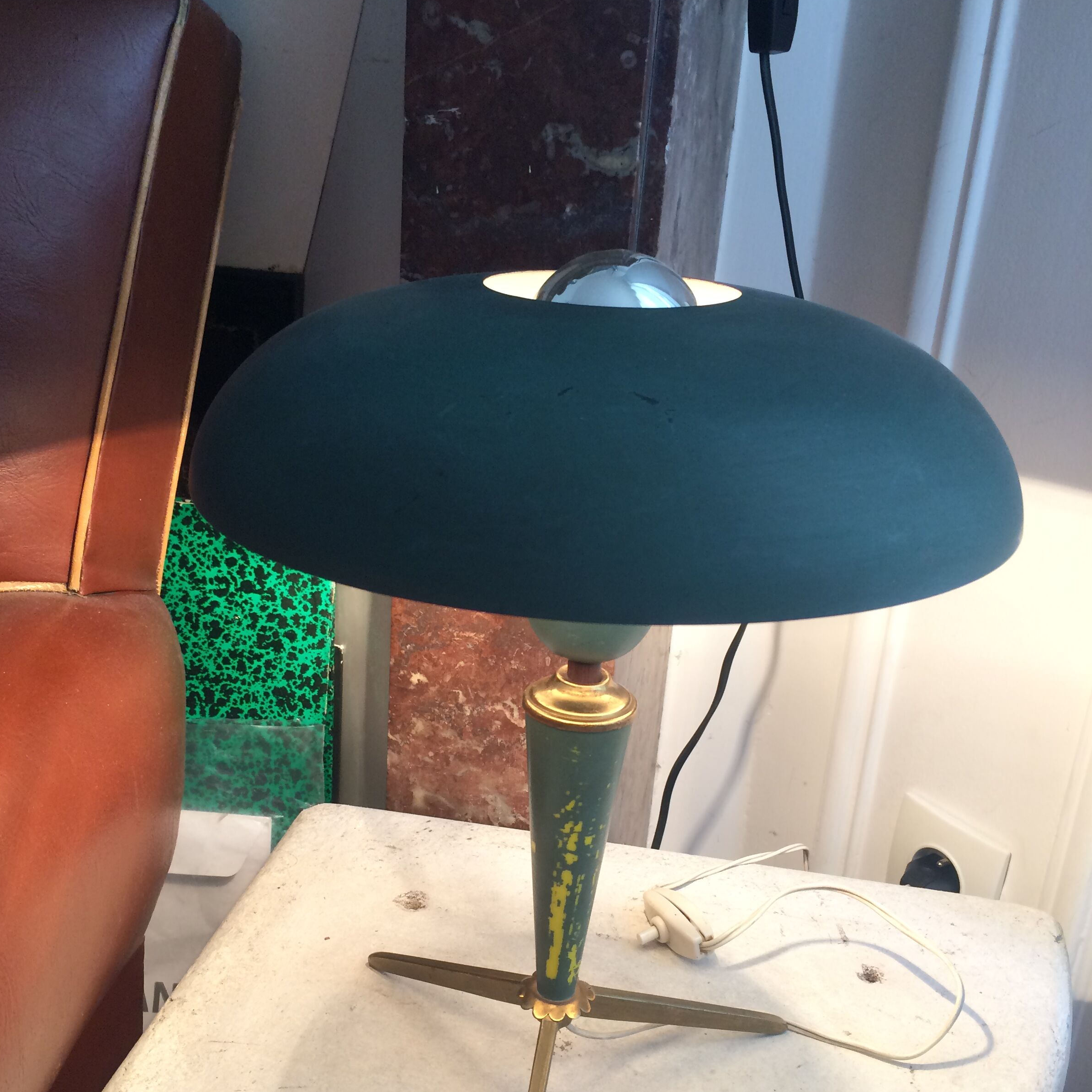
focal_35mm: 35
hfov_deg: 47.2
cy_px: 659
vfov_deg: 46.9
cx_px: 534
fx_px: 1249
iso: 50
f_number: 2.2
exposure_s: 1/33
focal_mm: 4.15
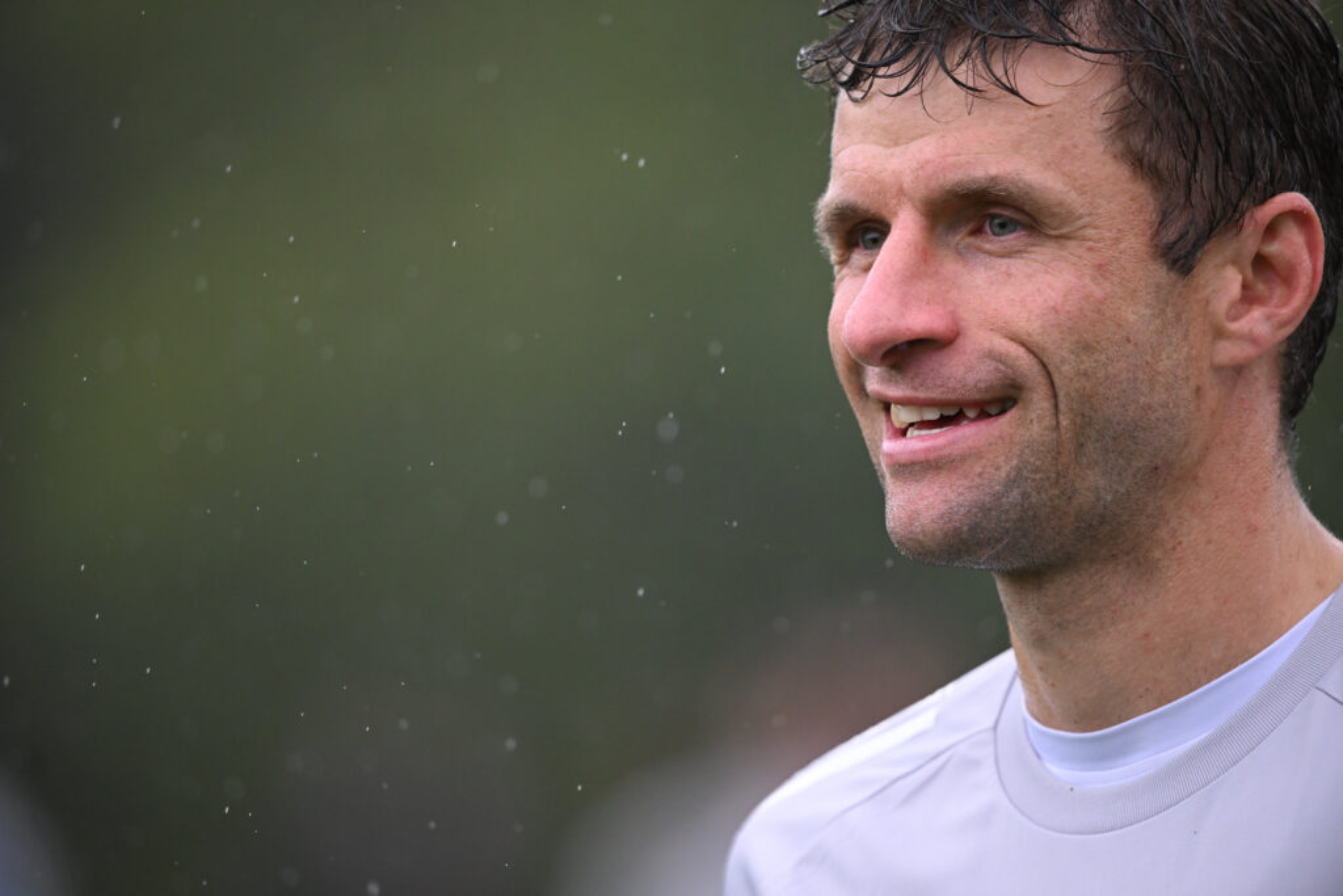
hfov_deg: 4.1
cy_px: 448
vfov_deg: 2.8
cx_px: 672
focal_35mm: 500
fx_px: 18654
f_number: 4
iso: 2500
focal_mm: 500
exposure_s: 1/1250
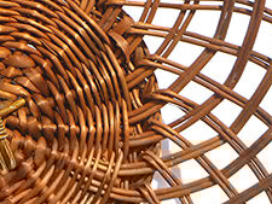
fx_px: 1313
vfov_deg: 8.9
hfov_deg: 11.6
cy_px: 135
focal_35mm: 167
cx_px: -41
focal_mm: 8.4
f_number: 11
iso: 80
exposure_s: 1/200
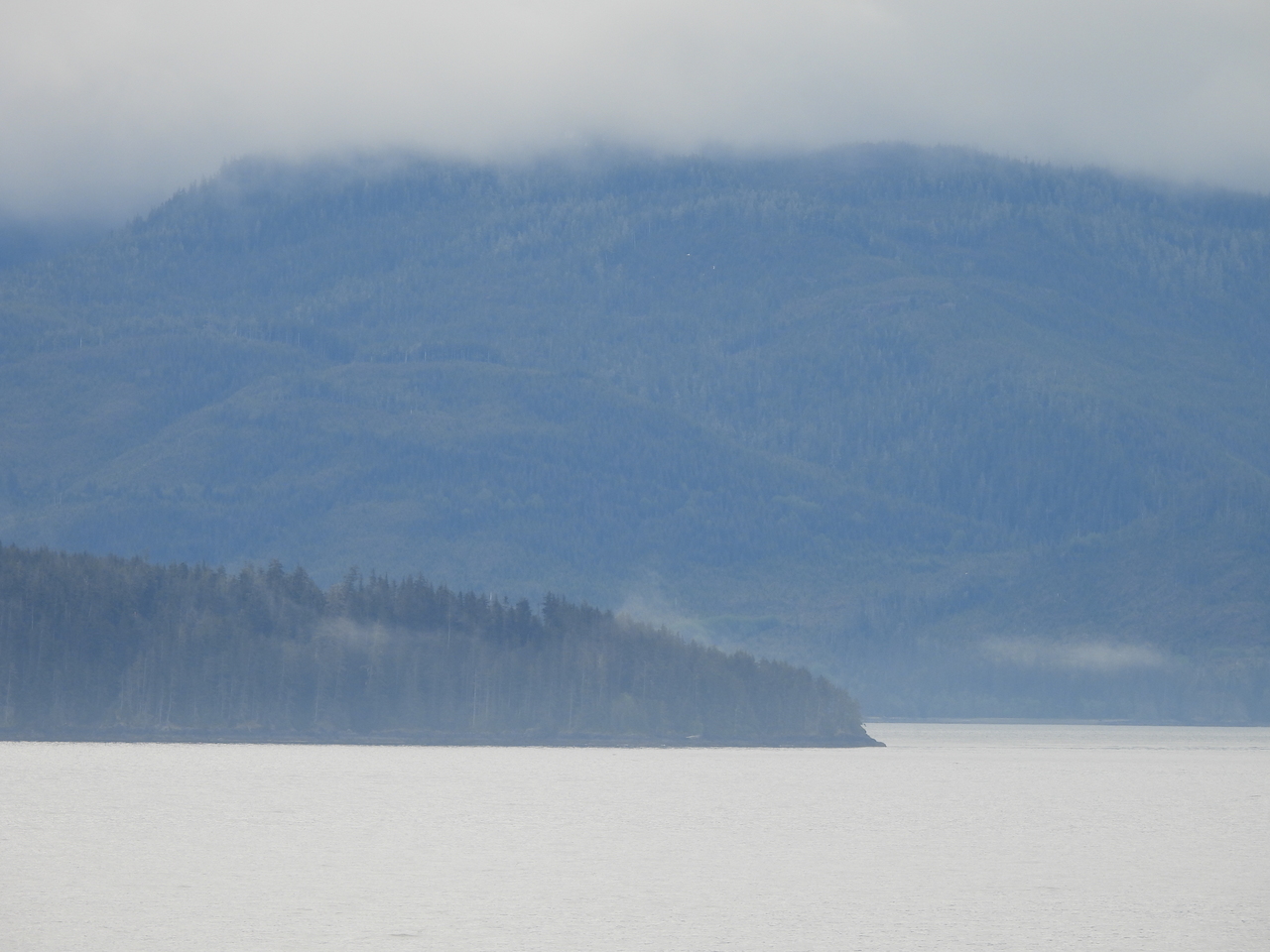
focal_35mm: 500
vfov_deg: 3.0
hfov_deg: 4.0
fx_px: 18344
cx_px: 635
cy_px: 476
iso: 100
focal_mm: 89.2
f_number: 5
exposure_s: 1/320
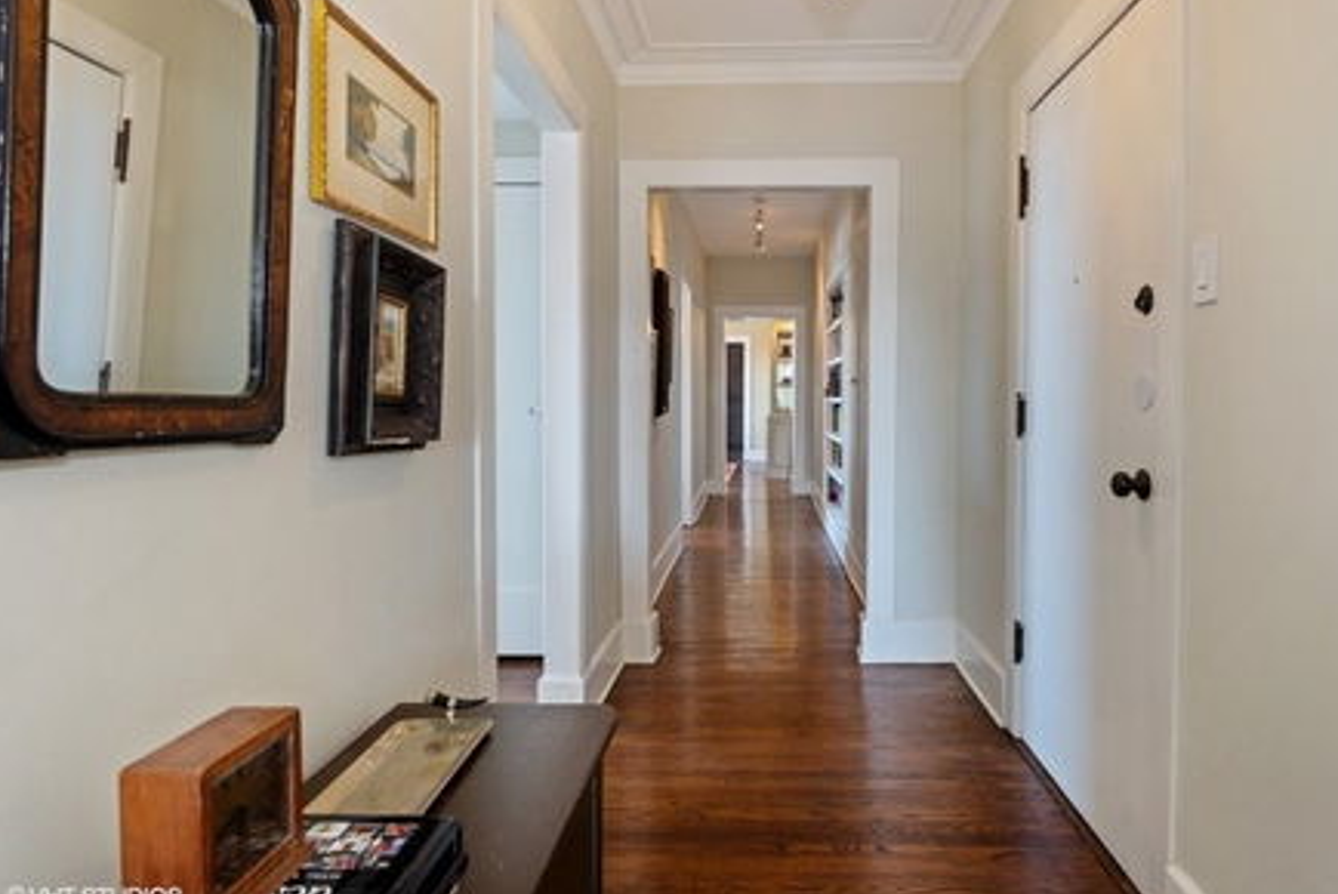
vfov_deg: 59.6
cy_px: 432
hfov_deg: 81.0
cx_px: 724
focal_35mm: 21
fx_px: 781
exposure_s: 1
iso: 100
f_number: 8
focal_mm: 19
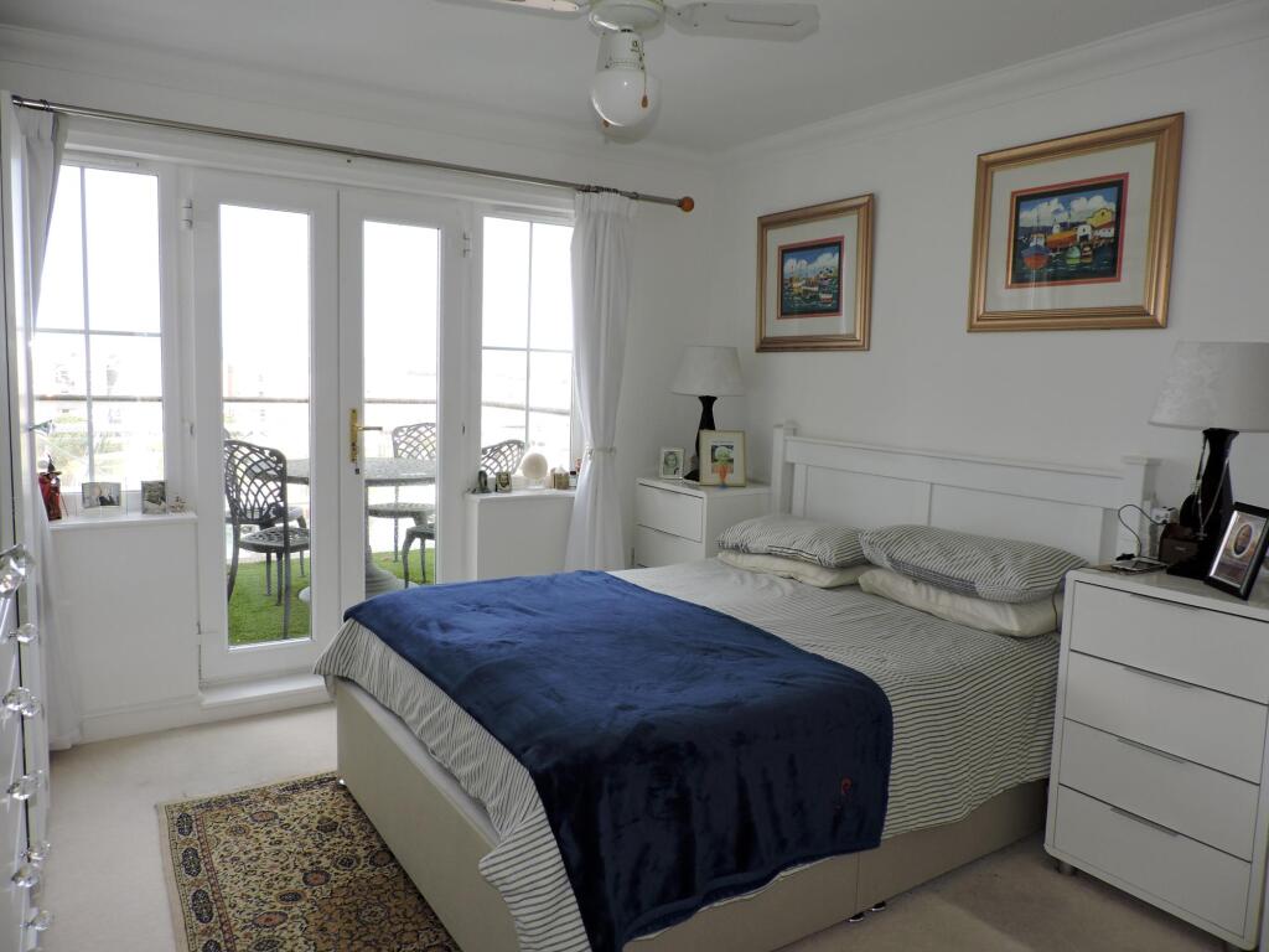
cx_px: 634
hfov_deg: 71.6
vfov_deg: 56.8
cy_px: 476
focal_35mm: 24
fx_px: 880
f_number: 3
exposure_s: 1/100
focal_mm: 4.3
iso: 100
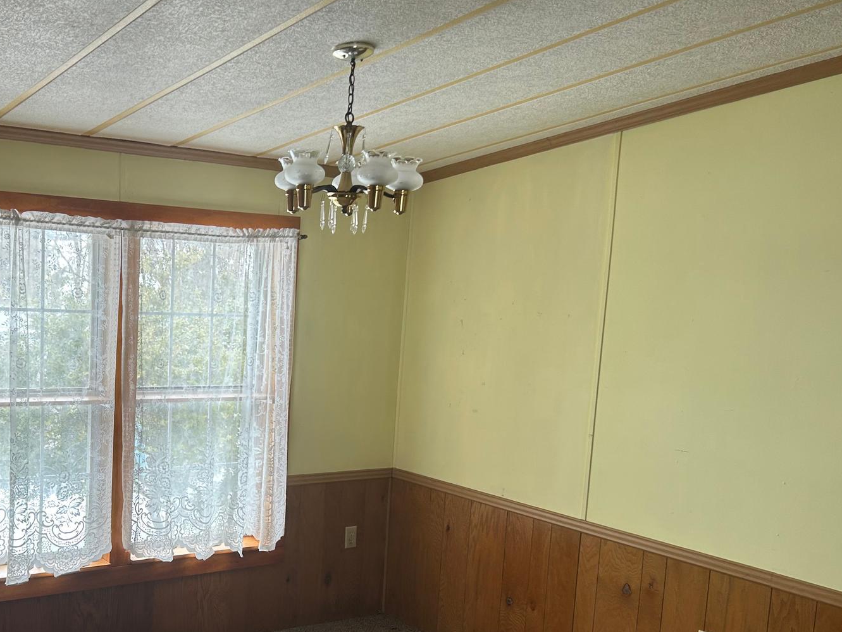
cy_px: 422
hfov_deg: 45.5
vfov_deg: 35.6
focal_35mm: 40
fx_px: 973
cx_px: 233
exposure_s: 1/121
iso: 50
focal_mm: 5.7
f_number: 1.5
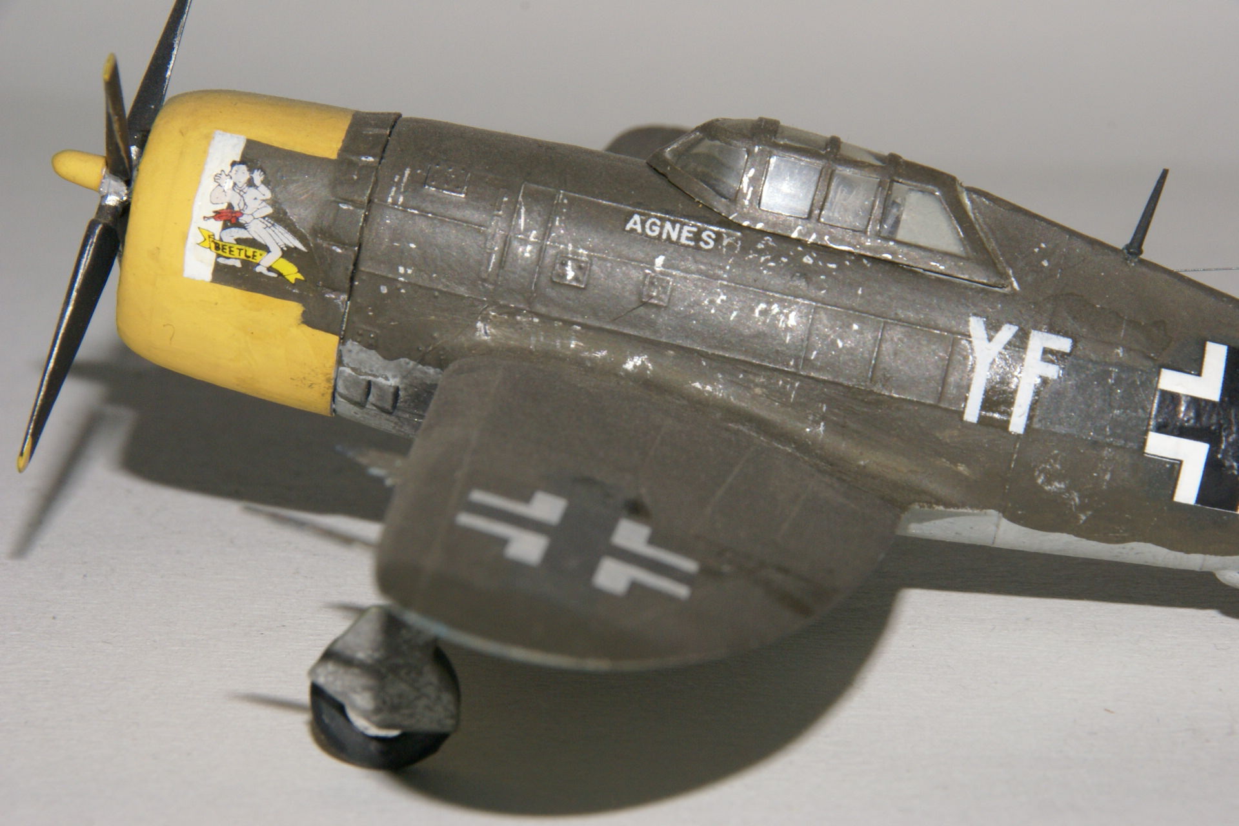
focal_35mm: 300
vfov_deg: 4.6
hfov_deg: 6.9
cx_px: 620
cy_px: 413
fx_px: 10324
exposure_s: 1/125
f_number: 22
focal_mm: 200
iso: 400
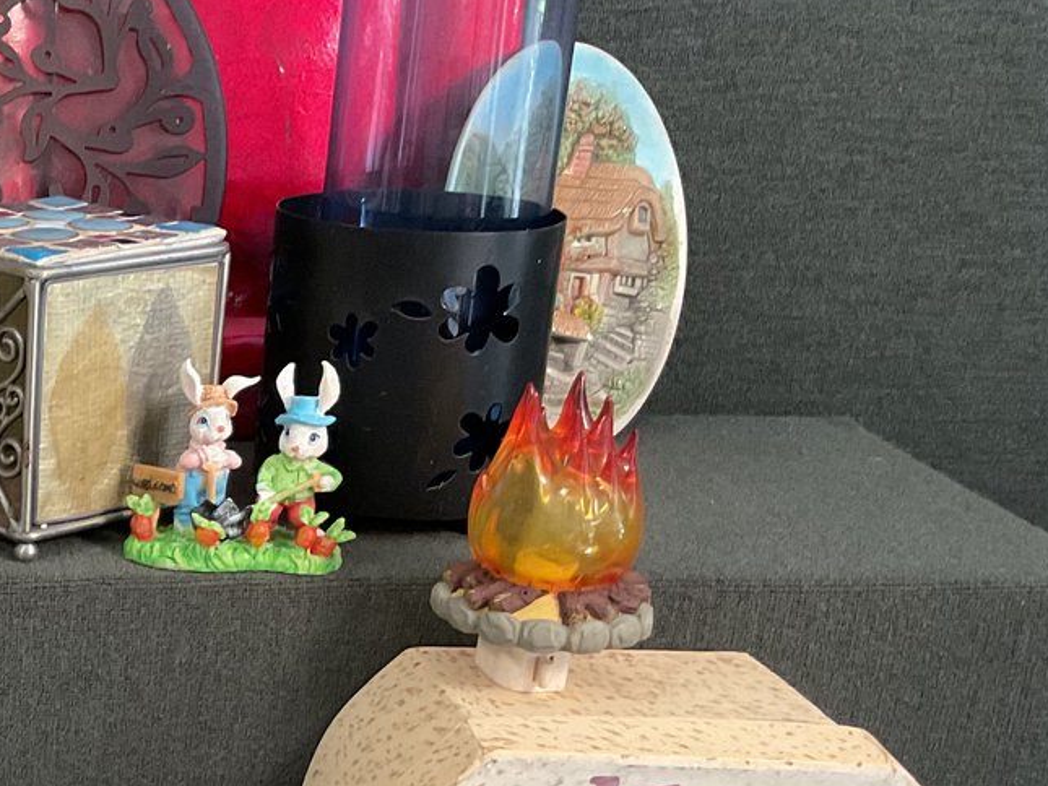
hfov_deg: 26.0
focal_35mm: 68
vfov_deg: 21.3
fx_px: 2059
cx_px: -160
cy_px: 647
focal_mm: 3
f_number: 1.8
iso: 160
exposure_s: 1/60
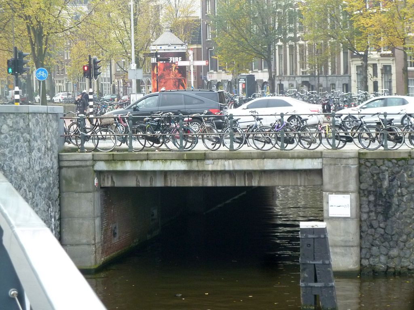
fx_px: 1423
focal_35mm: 119
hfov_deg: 16.6
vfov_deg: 12.5
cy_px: 155
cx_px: 207
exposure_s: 1/80
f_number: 4.4
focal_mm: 19.5
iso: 250
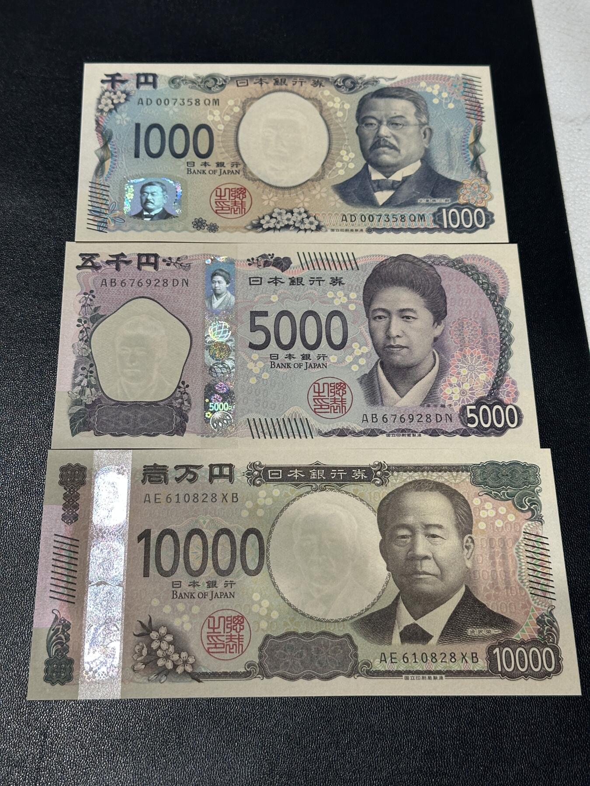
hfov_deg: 30.3
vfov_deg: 39.7
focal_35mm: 48
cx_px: 295
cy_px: 393
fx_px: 1091
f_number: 1.78
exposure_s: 1/50
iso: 100
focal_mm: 6.86
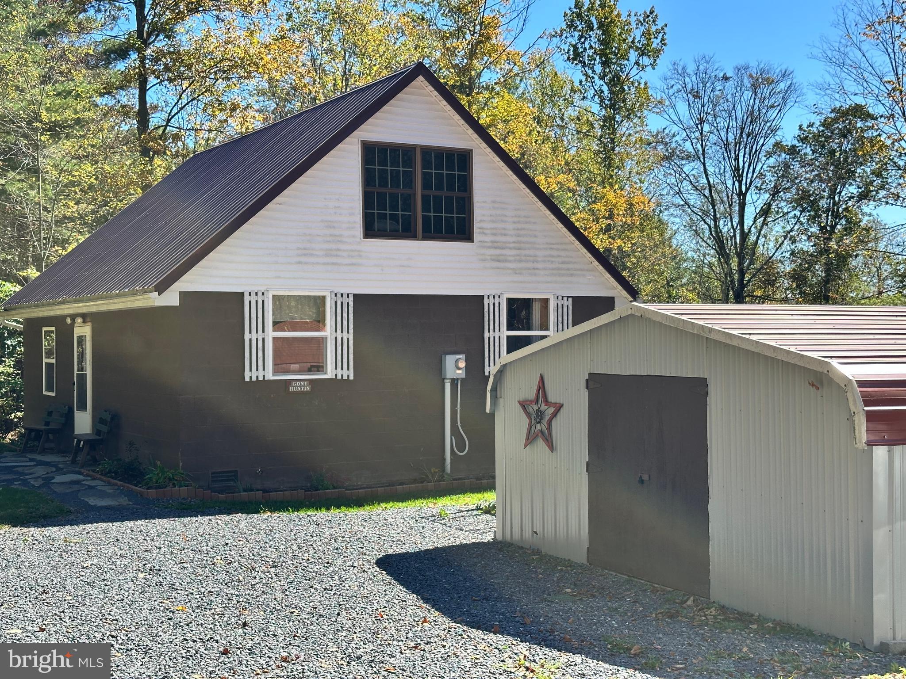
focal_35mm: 48
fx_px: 1256
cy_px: 340
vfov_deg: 30.3
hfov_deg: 39.7
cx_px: 453
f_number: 1.78
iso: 64
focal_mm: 6.86
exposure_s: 1/1242
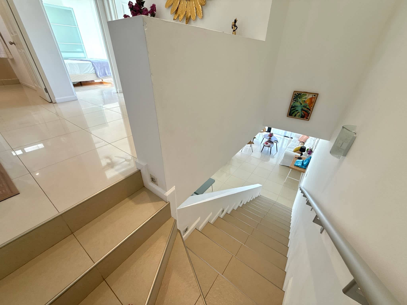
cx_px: 204
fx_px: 165
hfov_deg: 102.1
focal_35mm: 14
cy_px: 152
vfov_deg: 85.7
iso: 80
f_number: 2.2
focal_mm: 2.2
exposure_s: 1/120
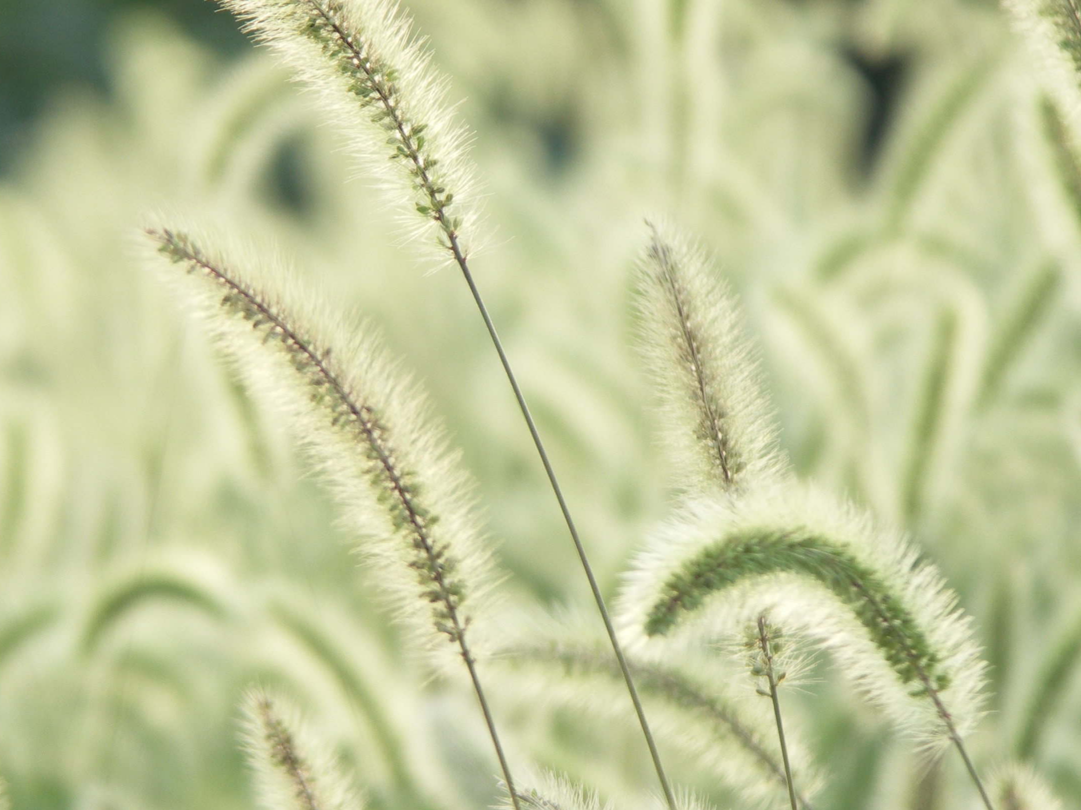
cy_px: 275
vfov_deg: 4.9
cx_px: 346
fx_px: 9430
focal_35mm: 302
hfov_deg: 6.6
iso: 100
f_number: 3.5
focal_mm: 50.8
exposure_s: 1/100
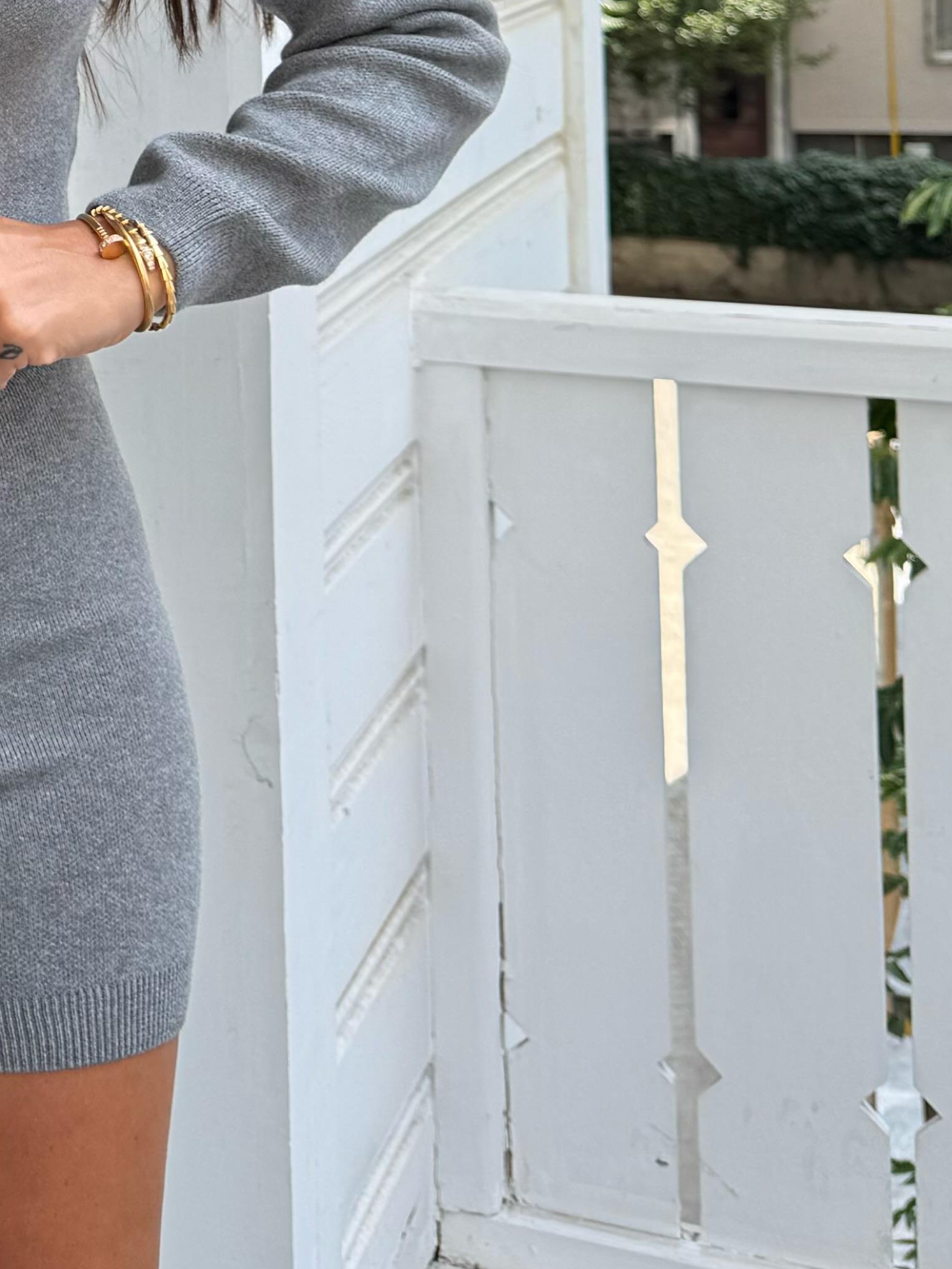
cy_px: -167
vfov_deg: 26.4
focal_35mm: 67
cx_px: -282
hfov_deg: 20.1
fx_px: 2456
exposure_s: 1/888
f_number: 1.78
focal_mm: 6.76
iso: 80
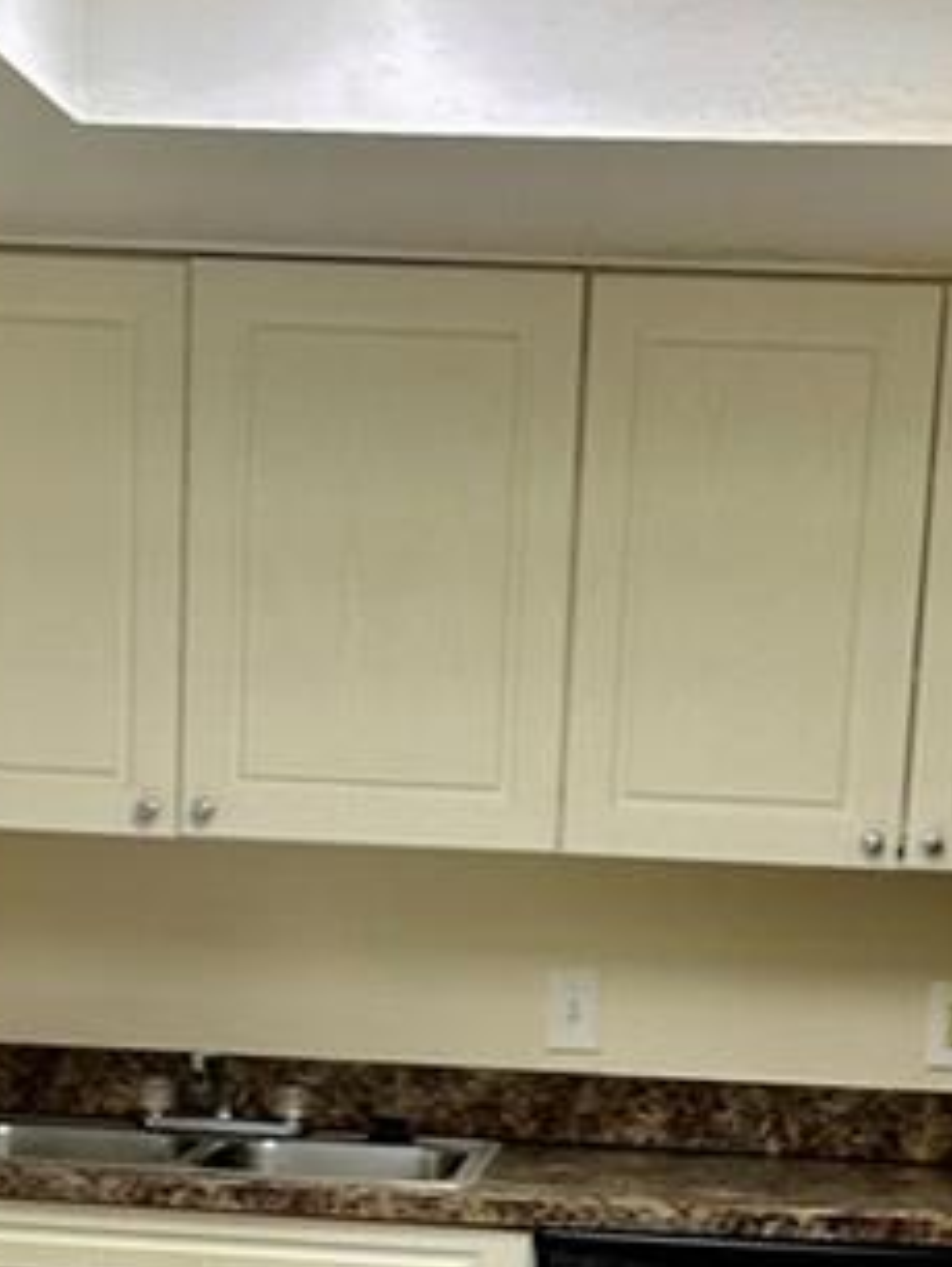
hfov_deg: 15.7
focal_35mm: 94
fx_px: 3442
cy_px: 1412
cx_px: 476
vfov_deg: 19.9
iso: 125
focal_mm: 6.86
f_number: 1.78
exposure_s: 1/60
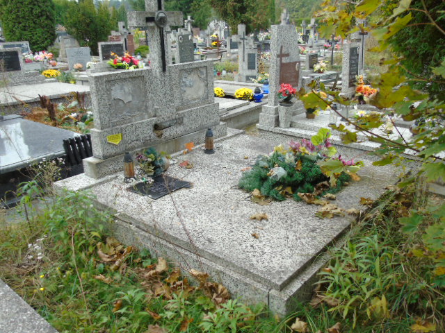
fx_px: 373
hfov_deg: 61.7
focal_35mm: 29
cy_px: 166
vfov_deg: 48.2
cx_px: 222
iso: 80
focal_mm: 5.2
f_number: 3.6
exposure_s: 1/100
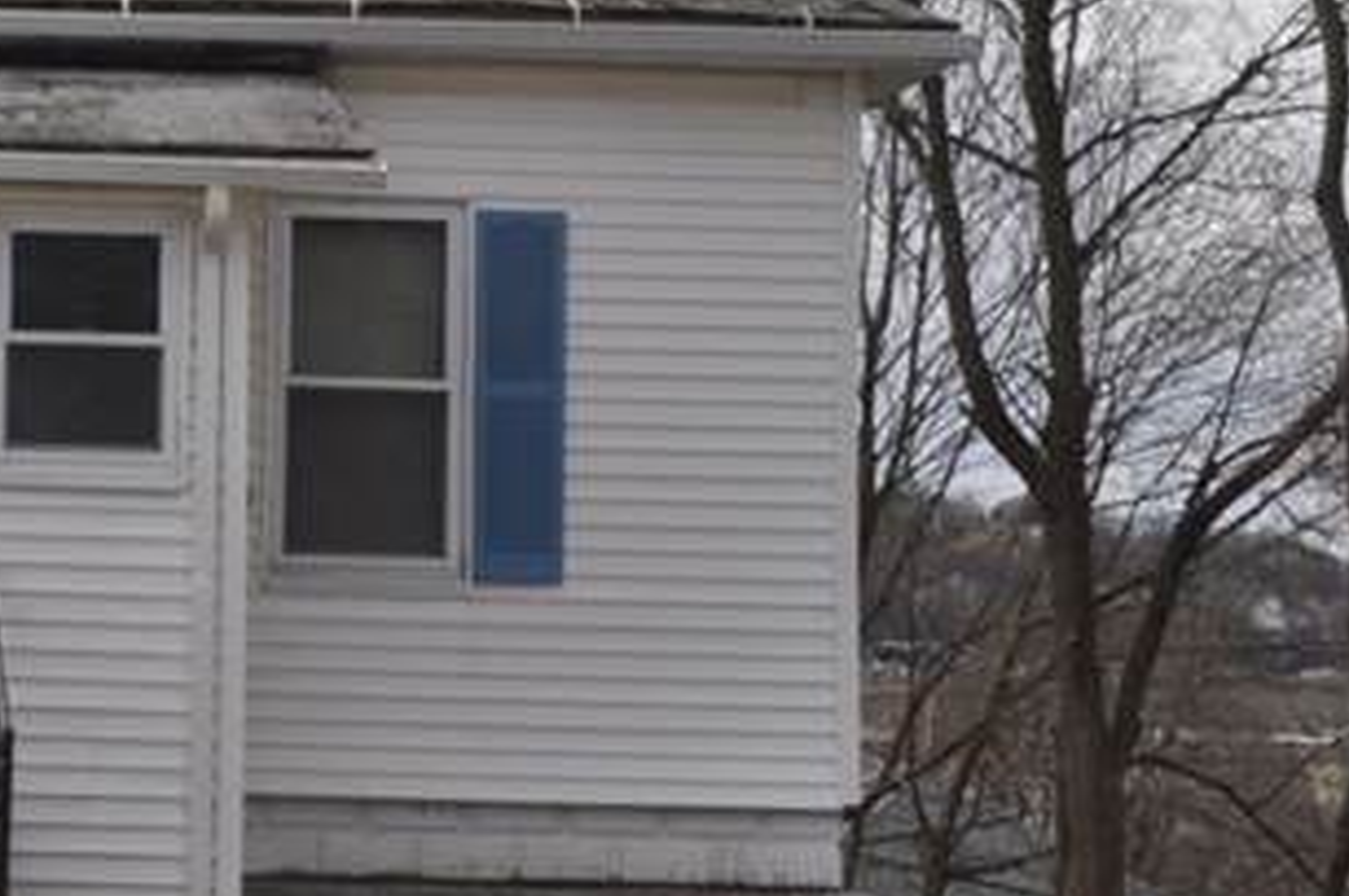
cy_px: 272
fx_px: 3369
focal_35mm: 90
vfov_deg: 15.1
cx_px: -176
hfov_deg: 21.4
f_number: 3.5
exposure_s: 1/200
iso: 200
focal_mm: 18
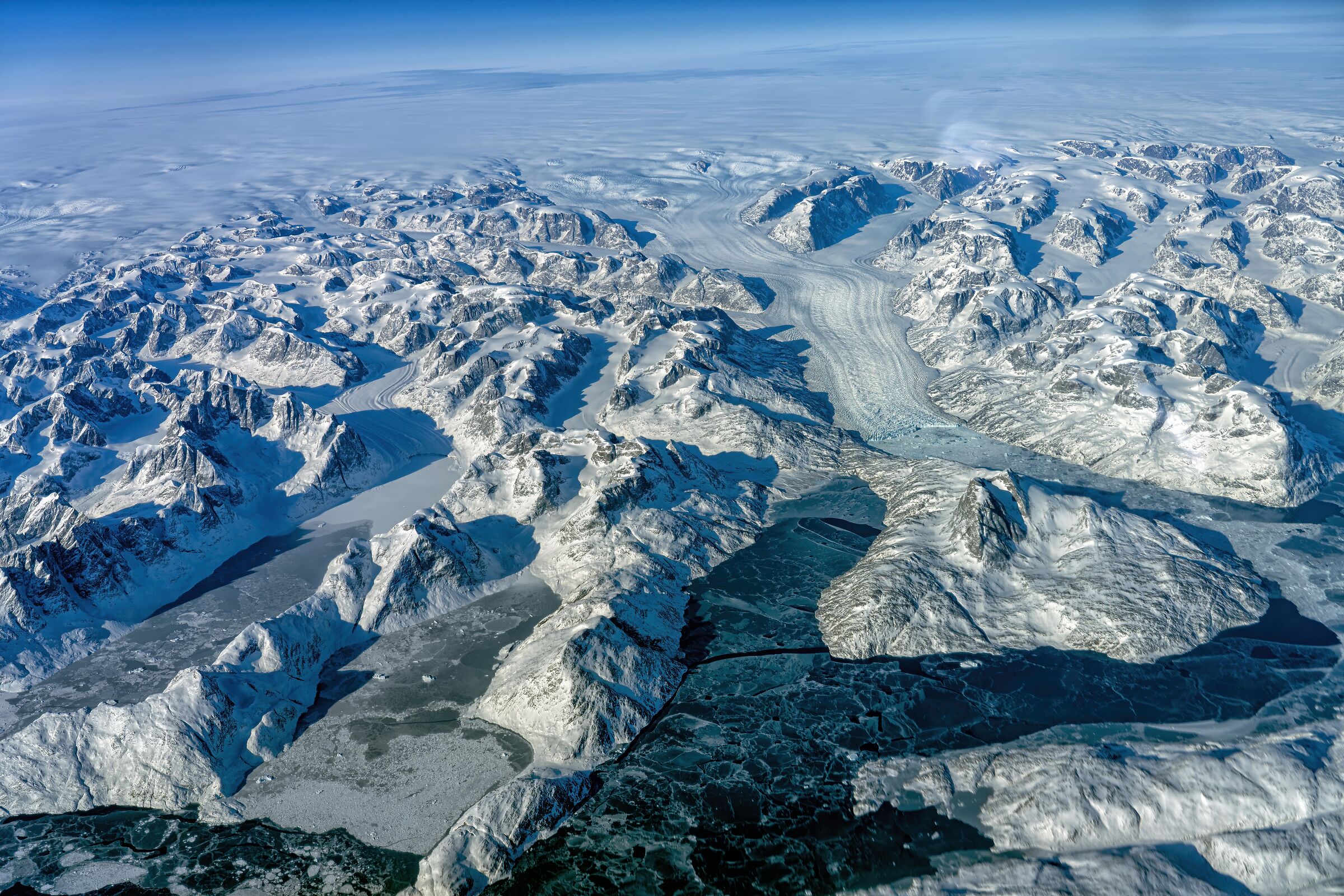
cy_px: 448
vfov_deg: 38.9
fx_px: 1269
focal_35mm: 34
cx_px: 672
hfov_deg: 55.8
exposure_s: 1/500
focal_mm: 34
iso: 50
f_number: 7.1
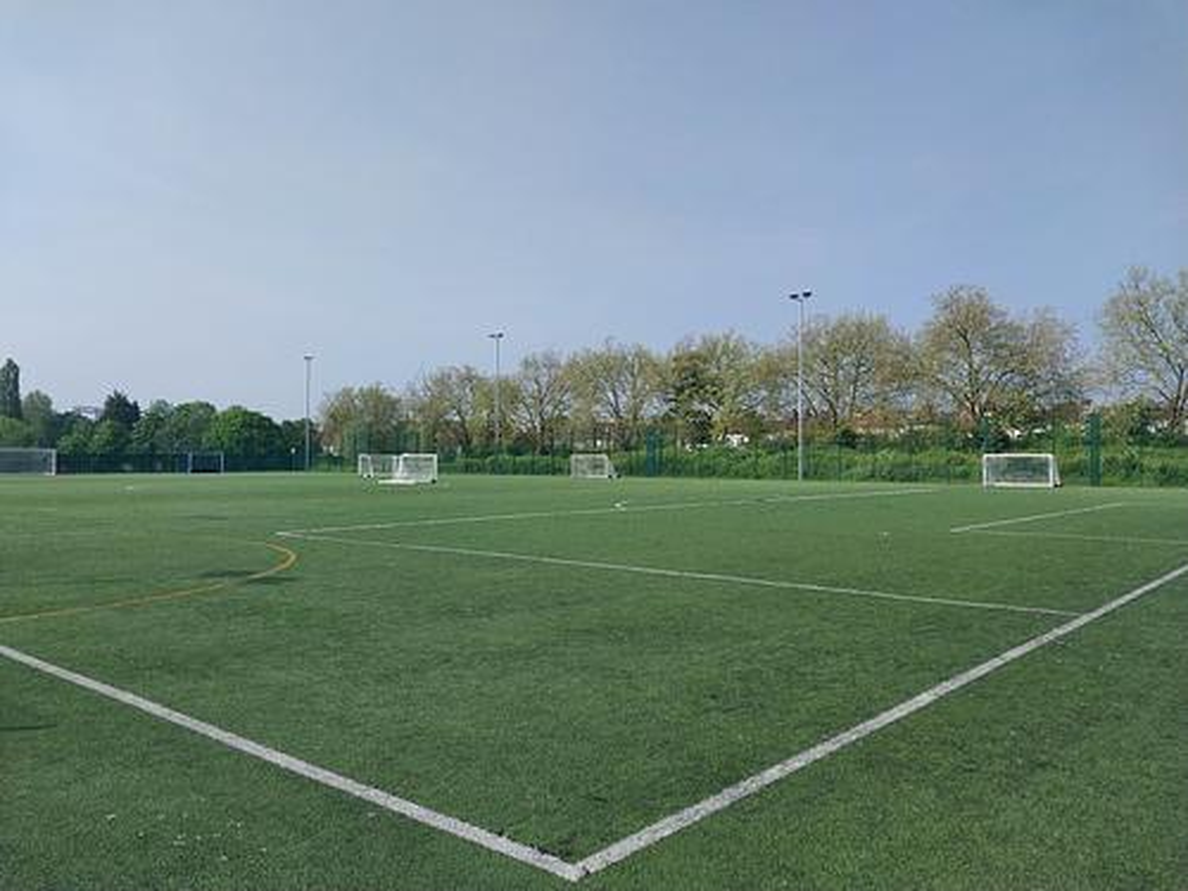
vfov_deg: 53.1
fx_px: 892
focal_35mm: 26
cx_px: 594
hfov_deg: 67.3
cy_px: 446
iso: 20
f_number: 1.8
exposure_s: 1/877
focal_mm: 4
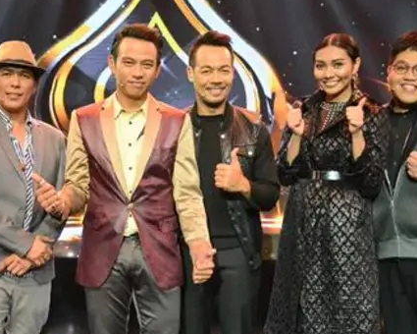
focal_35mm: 67
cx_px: 121
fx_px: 827
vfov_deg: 22.8
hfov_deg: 28.0
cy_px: 194
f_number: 3.8
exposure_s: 1/1000
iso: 6400
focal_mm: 26
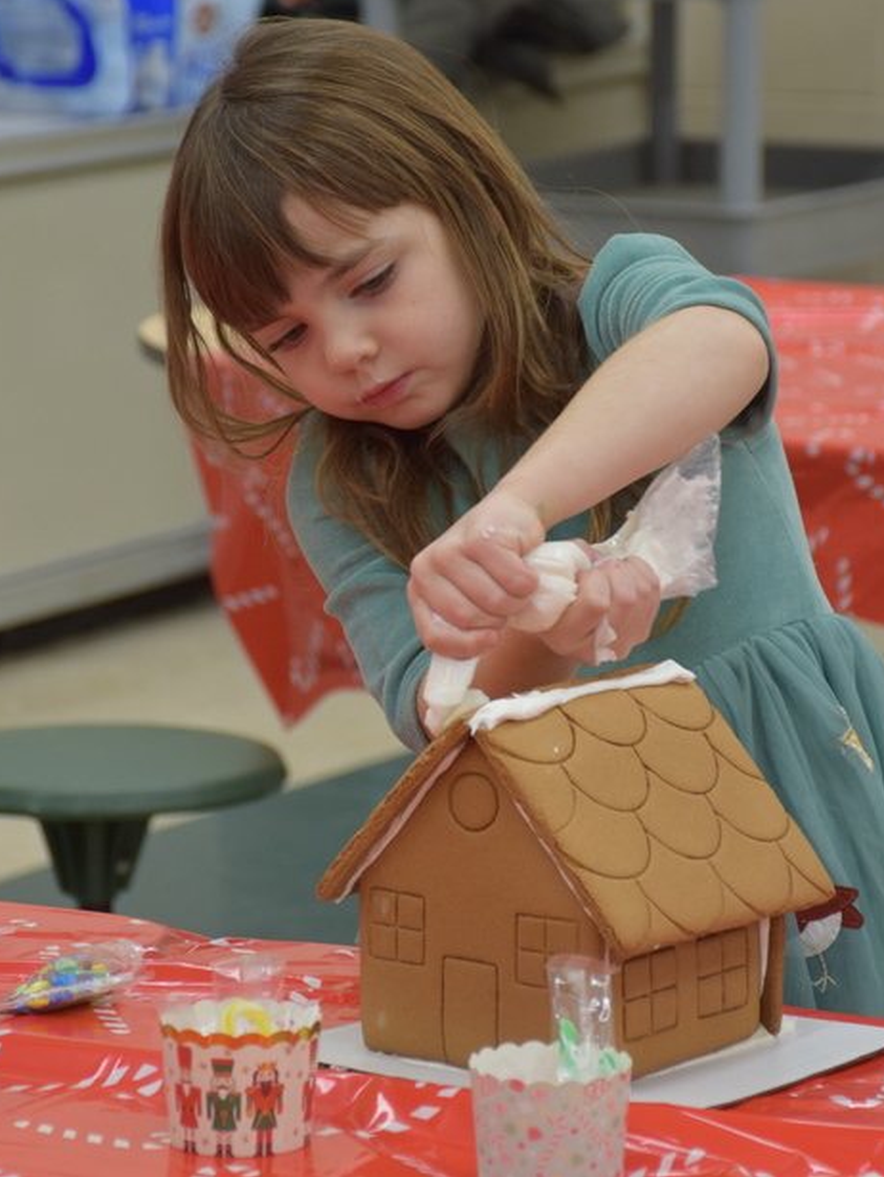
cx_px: 446
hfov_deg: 7.7
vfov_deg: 10.3
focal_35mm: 192
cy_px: 525
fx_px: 6531
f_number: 5.3
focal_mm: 80
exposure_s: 1/60
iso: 640
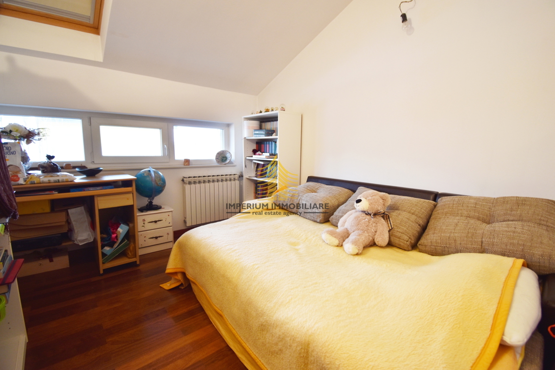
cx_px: 278
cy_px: 185
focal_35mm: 15
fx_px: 231
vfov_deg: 77.3
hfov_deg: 100.4
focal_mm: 10
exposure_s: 1/15
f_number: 4.5
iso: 160
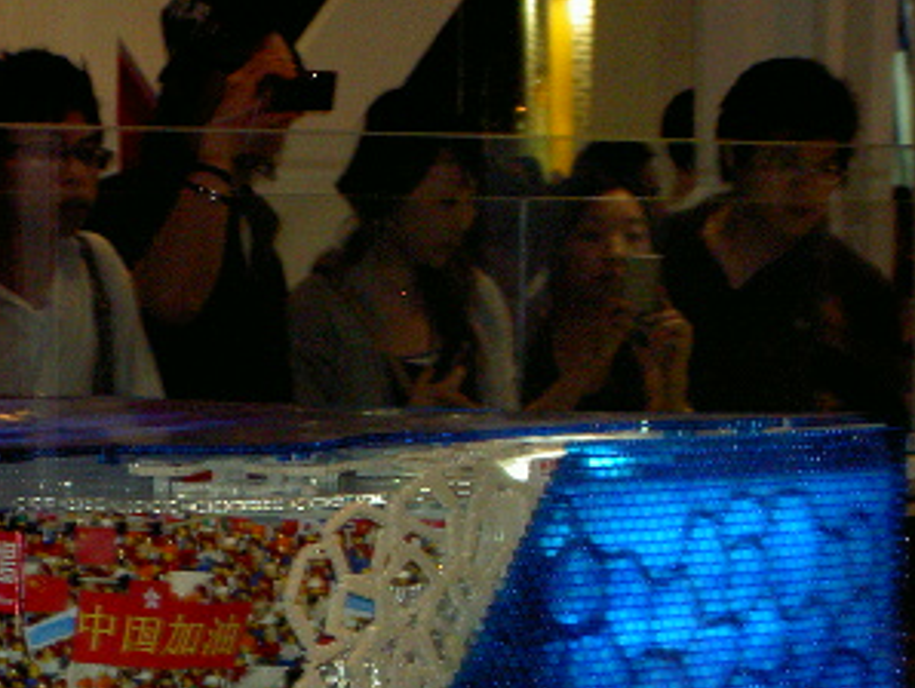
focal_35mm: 251
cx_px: 18
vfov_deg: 5.9
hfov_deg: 7.8
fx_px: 6640
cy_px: 685
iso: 200
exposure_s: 1/100
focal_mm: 24
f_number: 4.9
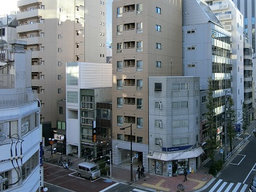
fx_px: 237
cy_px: 74
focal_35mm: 32
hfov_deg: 54.1
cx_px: 193
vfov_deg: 43.9
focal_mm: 4.06
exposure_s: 1/250
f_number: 2.7
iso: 80
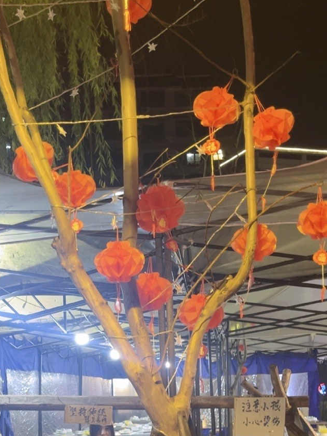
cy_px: 280
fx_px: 579
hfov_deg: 30.6
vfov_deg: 40.9
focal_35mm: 46
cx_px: 57
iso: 250
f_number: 1.6
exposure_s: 1/50
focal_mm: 5.1
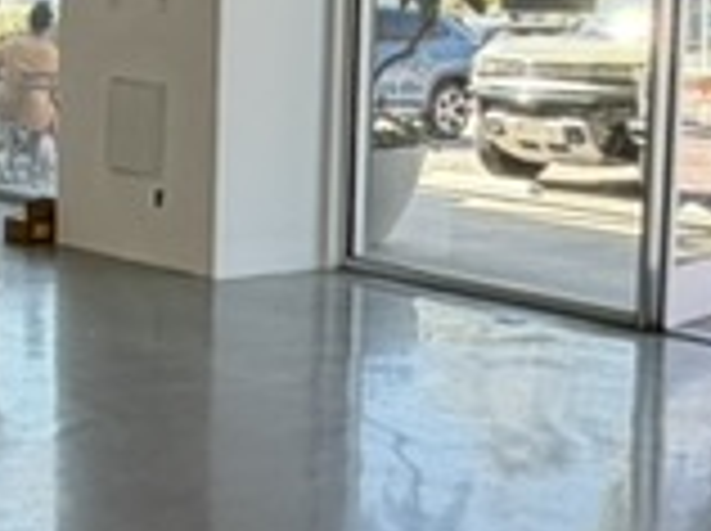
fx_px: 1866
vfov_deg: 16.2
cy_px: 198
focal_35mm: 91
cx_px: 382
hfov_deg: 21.6
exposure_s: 1/126
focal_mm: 2.22
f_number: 2.2
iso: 50
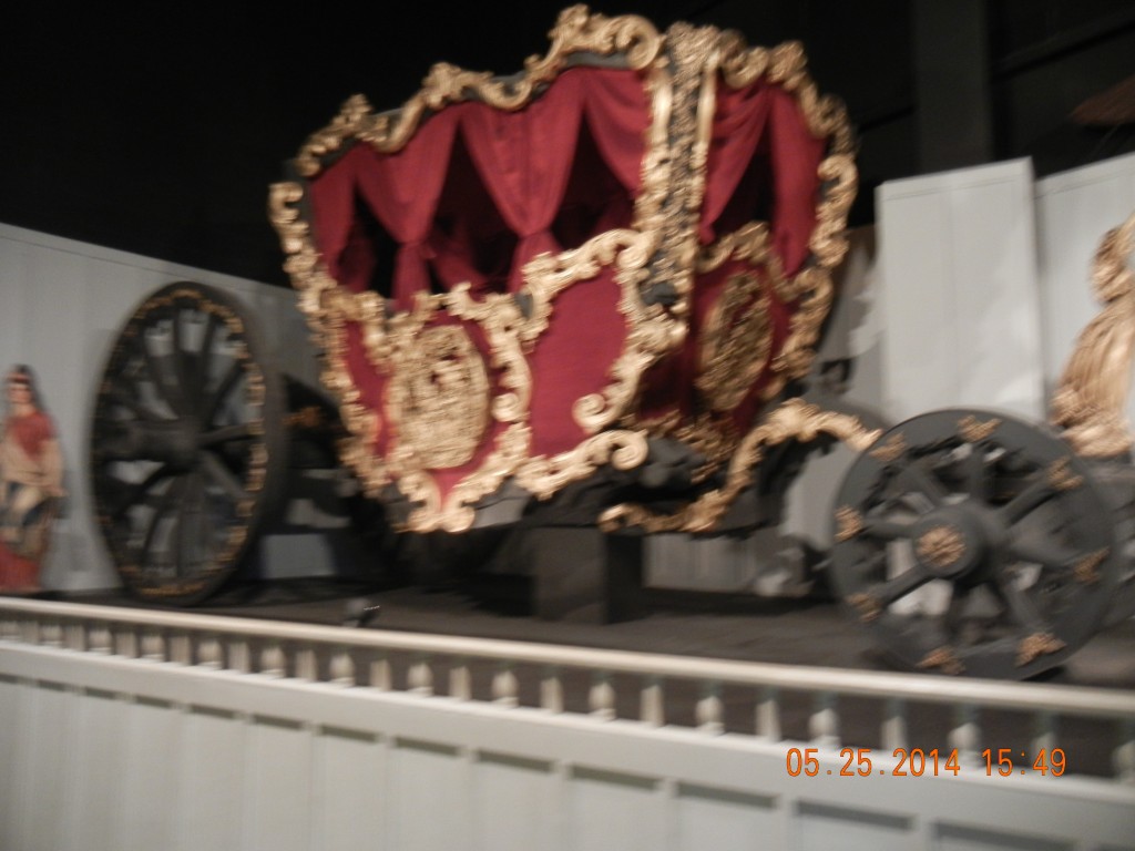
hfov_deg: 60.0
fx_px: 984
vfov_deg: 46.8
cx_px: 568
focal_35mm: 30
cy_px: 426
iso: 400
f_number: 3.5
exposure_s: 1
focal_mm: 5.4
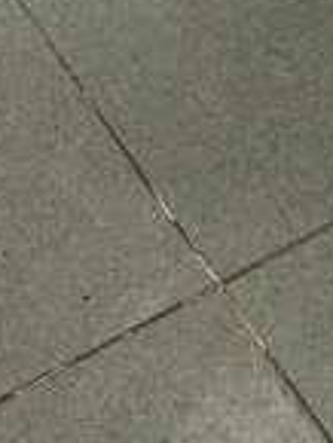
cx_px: -360
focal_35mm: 169
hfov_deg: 8.3
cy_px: -982
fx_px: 2164
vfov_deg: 9.0
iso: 617
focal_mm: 5.6
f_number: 1.57
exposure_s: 1/100
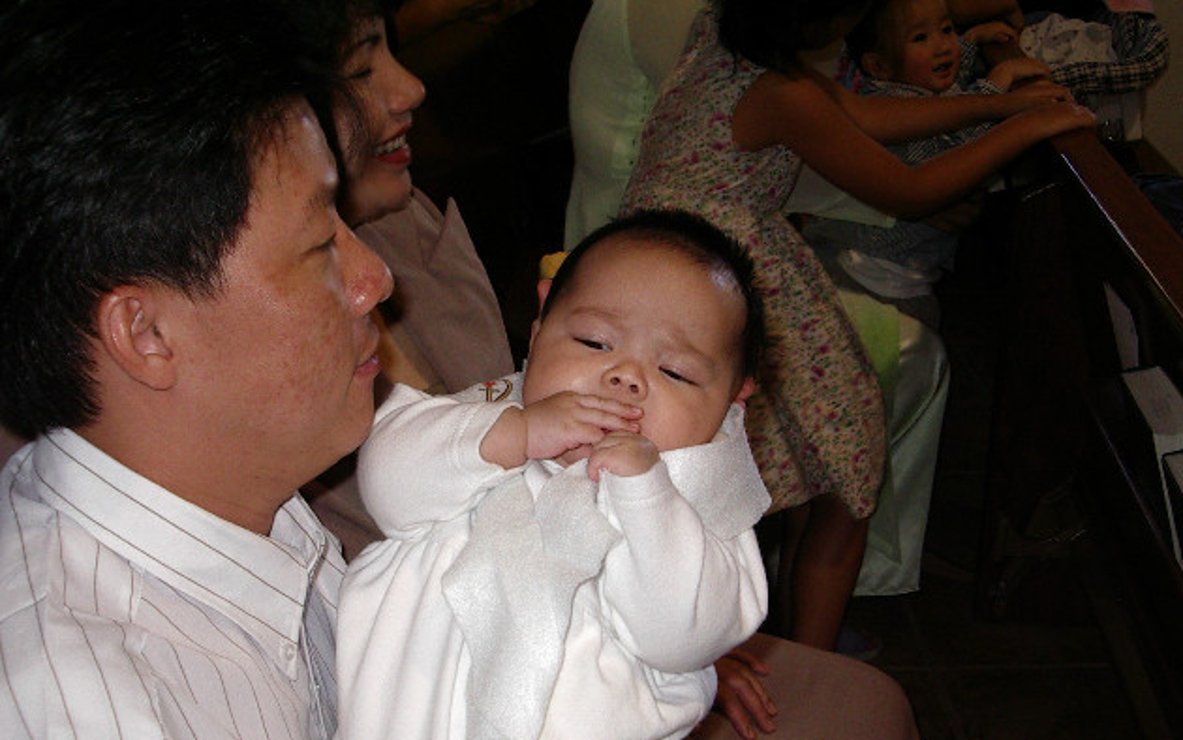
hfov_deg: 36.3
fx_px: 1806
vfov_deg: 23.1
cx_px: 586
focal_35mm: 56
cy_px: 423
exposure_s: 1/60
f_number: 3
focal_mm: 7.8
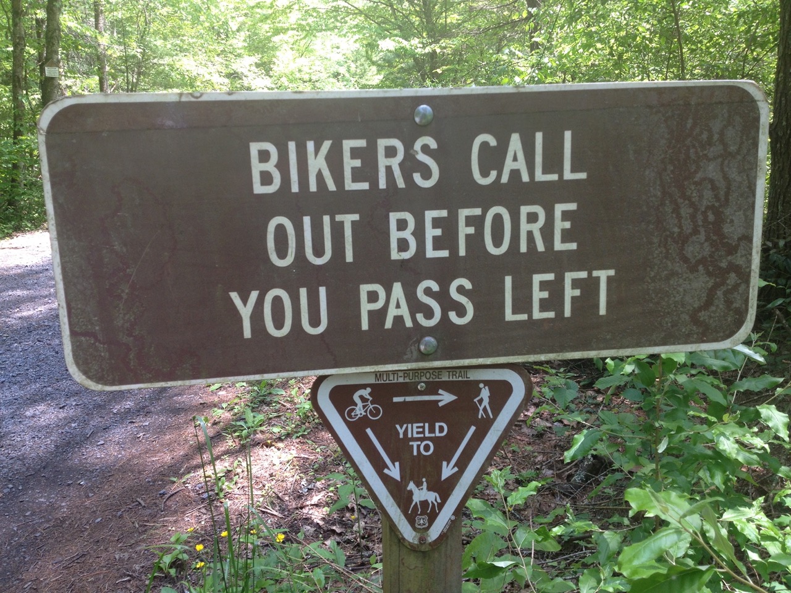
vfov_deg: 40.7
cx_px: 396
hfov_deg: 52.6
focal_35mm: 35
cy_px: 296
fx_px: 800
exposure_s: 1/120
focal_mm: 4.28
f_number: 2.4
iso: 64
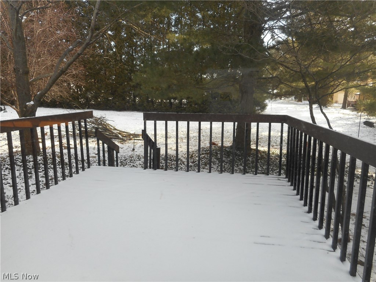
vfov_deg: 54.9
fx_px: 272
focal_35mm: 25
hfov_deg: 69.4
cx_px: 188
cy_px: 141
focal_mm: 4.5
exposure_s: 1/50
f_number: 3.7
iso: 80
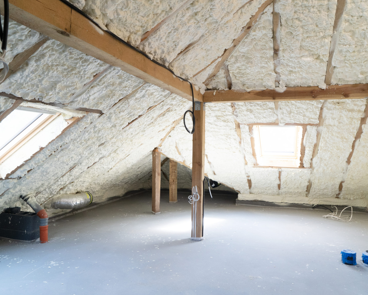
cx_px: 195
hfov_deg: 62.2
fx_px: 305
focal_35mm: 28
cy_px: 148
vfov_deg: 51.5
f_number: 6.3
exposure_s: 1/100
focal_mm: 24
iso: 2000
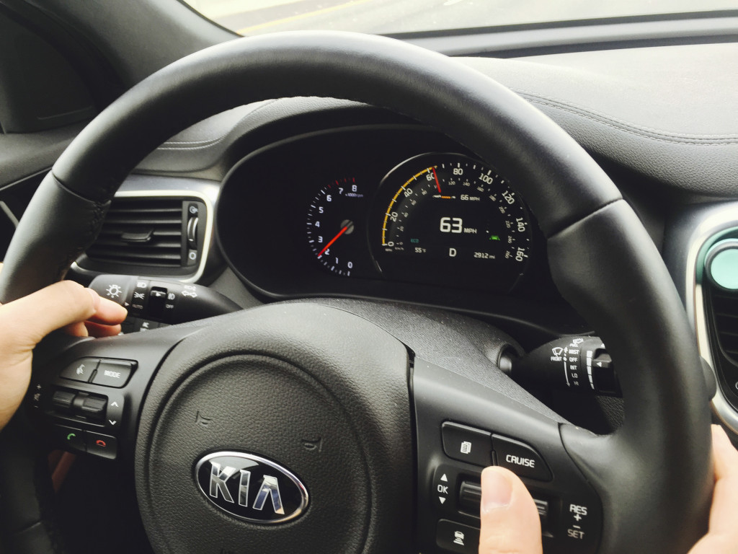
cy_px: 277
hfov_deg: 61.7
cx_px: 369
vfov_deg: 48.2
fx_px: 618
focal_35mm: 29
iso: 32
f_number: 2.2
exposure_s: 1/60
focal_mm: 4.15
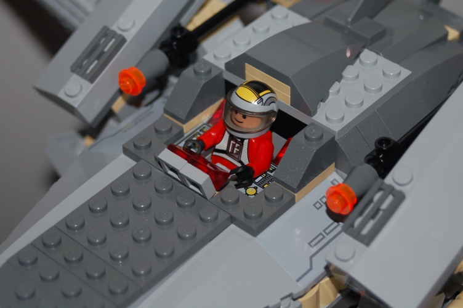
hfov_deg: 17.1
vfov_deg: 11.4
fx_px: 1542
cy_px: 154
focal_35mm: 120
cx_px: 232
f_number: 5.6
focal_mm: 80
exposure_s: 1/60
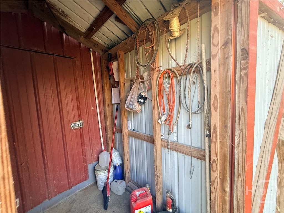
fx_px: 115
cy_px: 106
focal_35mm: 14
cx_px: 142
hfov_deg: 102.1
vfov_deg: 85.7
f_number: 2.2
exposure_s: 1/99
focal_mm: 2.22
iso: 125
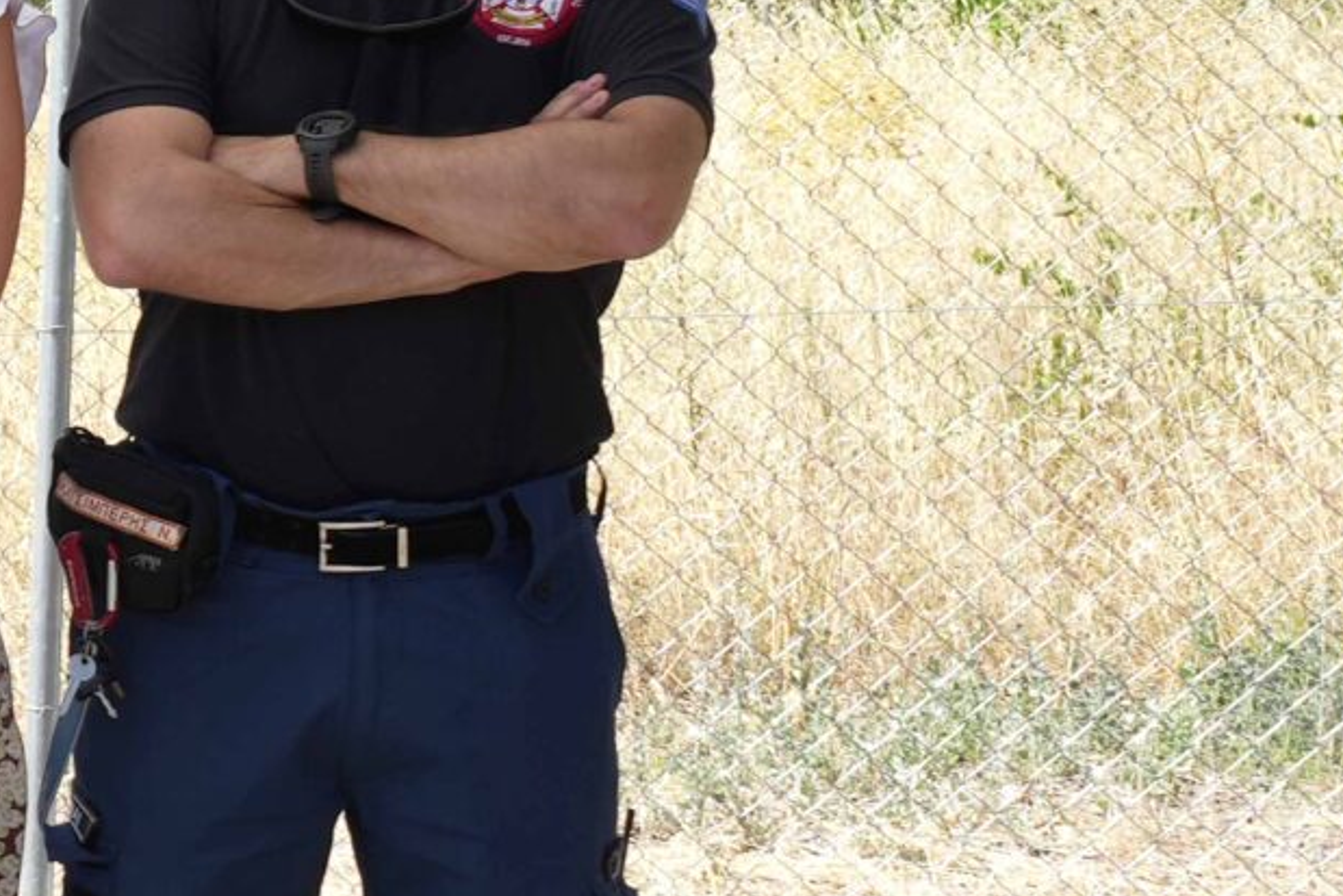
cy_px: 491
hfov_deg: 14.6
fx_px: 4627
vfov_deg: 11.1
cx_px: -1054
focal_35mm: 124
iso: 125
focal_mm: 30
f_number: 9
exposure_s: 1/160
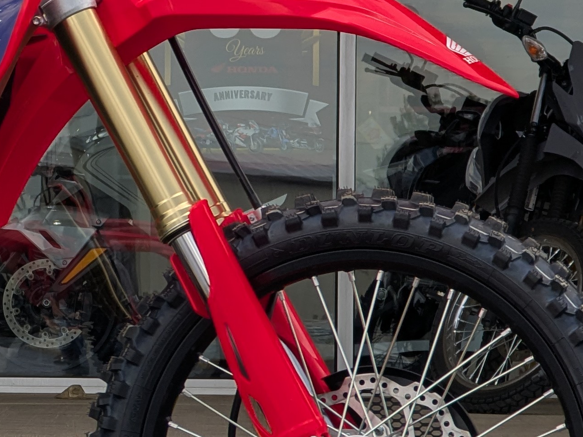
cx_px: -242
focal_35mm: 338
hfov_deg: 5.8
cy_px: 204
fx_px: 5693
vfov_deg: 4.4
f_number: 3.5
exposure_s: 1/186
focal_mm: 19
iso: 31
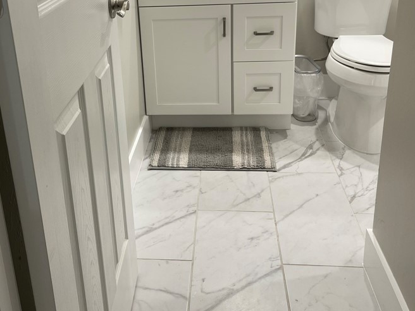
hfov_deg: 47.5
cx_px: 161
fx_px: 468
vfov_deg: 36.2
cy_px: 90
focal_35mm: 39
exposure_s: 1/60
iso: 64
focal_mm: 5.1
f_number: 1.6
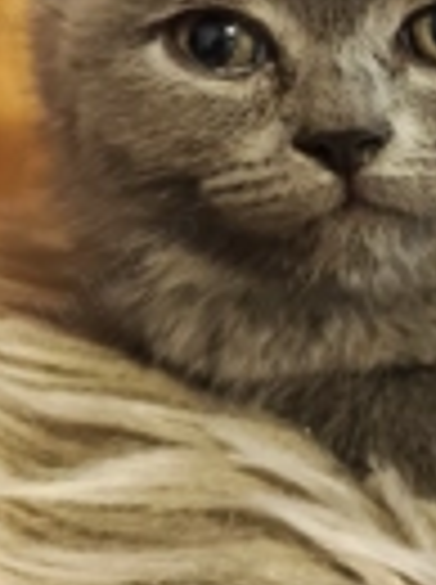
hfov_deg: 19.5
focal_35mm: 71
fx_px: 1196
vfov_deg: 26.5
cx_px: 521
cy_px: 54
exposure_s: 1/14.3
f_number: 1.65
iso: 4000
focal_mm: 6.14
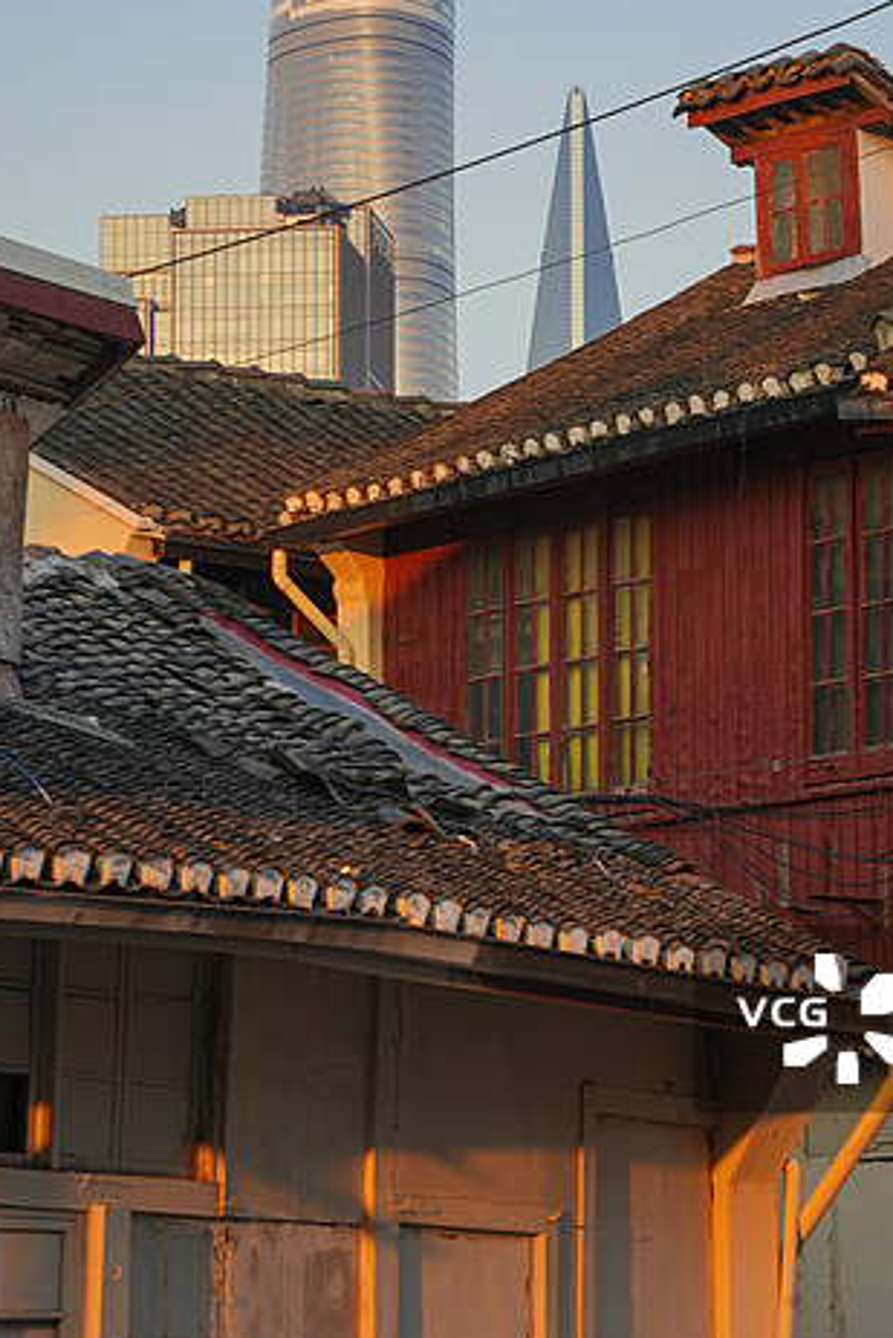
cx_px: 568
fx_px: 6097
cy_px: 477
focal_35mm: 164
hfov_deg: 8.4
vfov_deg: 12.5
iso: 100
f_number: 14
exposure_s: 1/20
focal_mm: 95
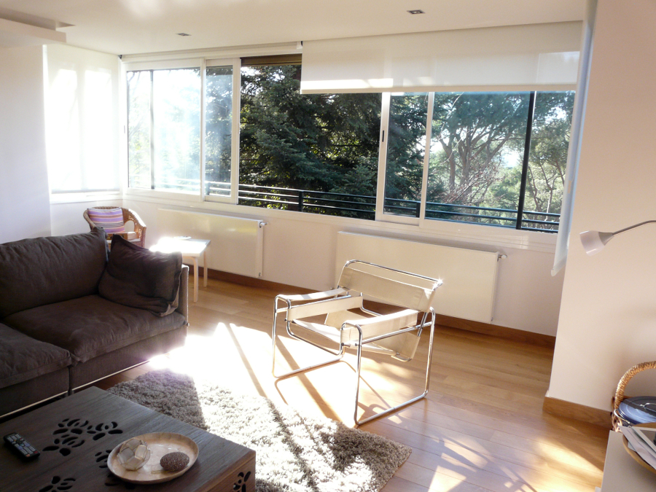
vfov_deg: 49.7
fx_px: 531
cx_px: 328
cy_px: 246
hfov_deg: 63.4
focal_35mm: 28
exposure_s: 1/30
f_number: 6.3
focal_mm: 4.6
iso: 160
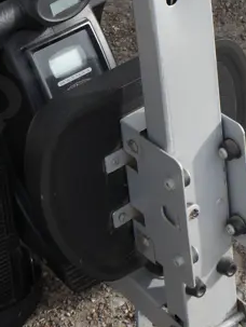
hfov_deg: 11.0
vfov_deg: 13.9
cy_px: -118
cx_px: 157
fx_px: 1276
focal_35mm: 135
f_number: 6.3
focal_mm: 20
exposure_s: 1/250
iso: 200
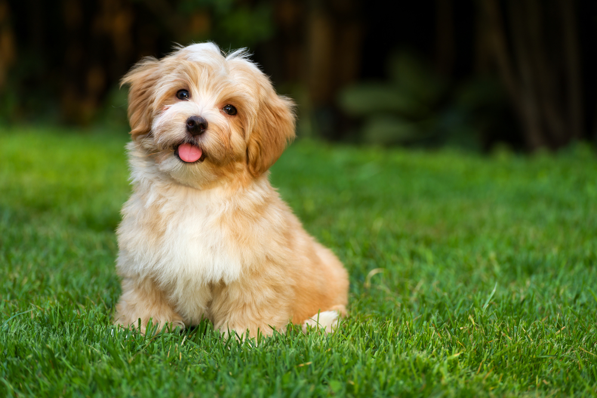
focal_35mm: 135
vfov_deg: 10.2
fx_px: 2239
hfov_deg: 15.2
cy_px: 199
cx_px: 298
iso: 200
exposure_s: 1/200
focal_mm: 135
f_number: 5.6
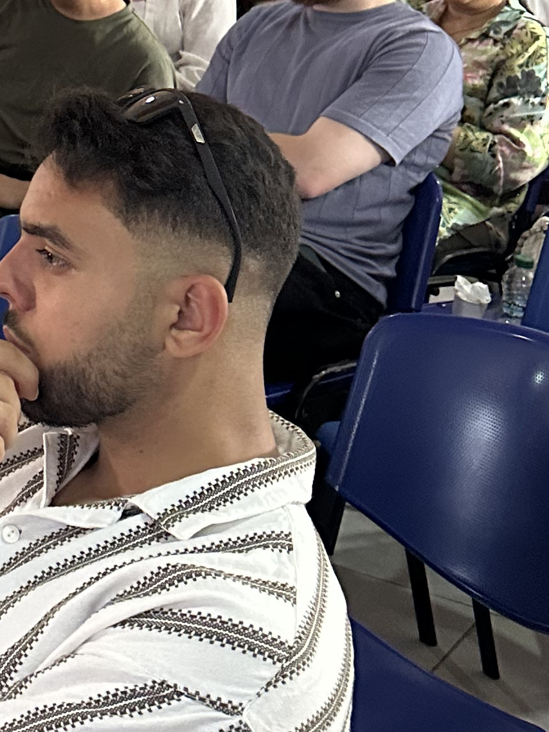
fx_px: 1797
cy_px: -226
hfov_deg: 15.5
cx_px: -357
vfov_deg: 20.9
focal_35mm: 85
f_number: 1.78
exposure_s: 1/50
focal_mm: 6.86
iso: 500
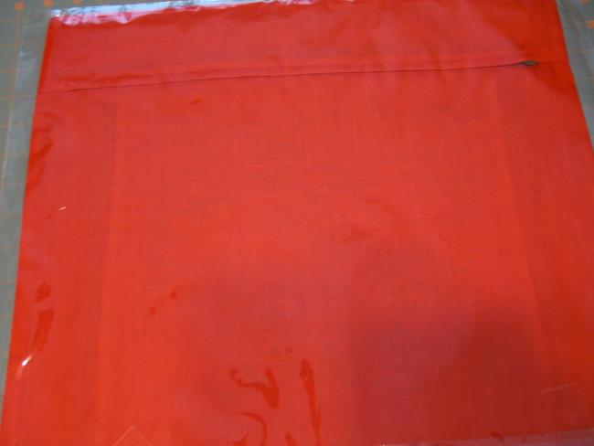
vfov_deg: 37.7
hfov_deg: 49.0
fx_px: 652
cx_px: 297
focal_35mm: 38
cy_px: 223
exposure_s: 1/15
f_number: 2.8
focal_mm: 7.9
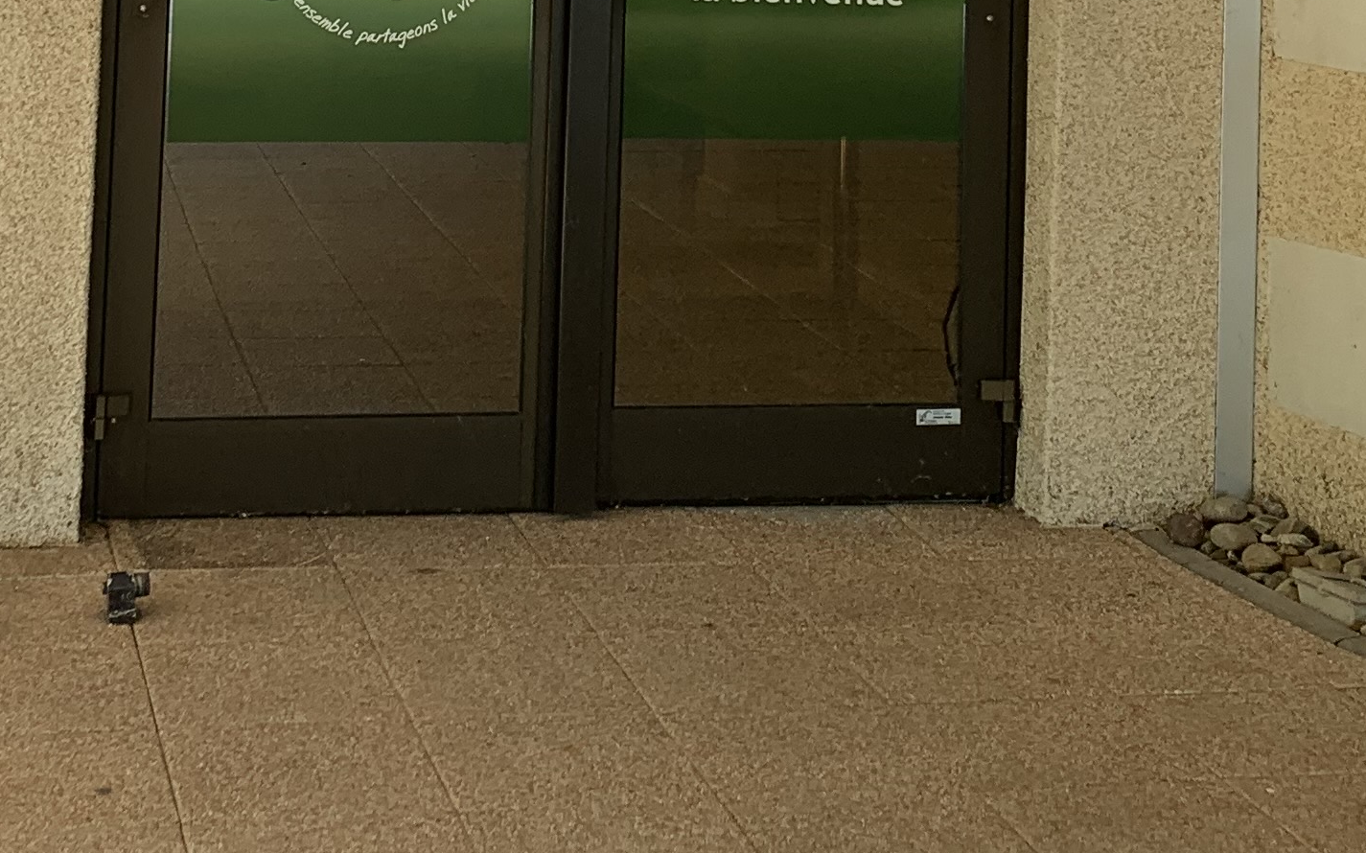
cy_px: -298
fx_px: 2903
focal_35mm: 78
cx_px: 594
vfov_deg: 15.8
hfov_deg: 26.5
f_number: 1.8
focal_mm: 4.25
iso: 25
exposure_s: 1/138
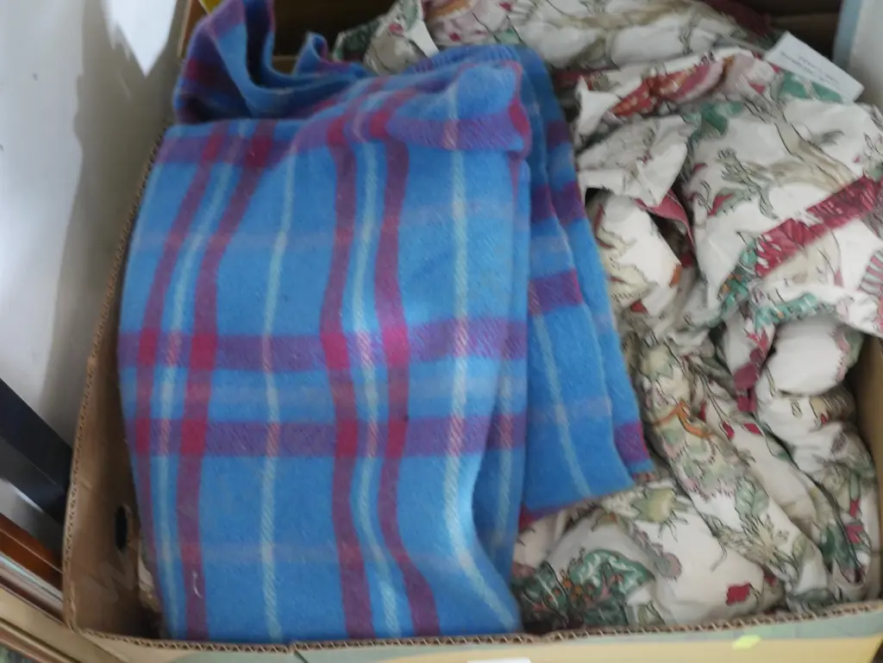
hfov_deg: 41.2
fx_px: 1174
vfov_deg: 31.5
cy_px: 332
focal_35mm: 46
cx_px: 442
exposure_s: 1/13
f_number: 5.1
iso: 3200
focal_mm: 23
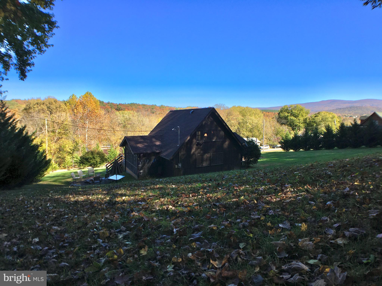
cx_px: 191
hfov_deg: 61.7
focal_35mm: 29
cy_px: 143
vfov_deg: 48.2
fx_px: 320
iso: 25
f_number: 2.2
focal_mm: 4.15
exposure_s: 1/801
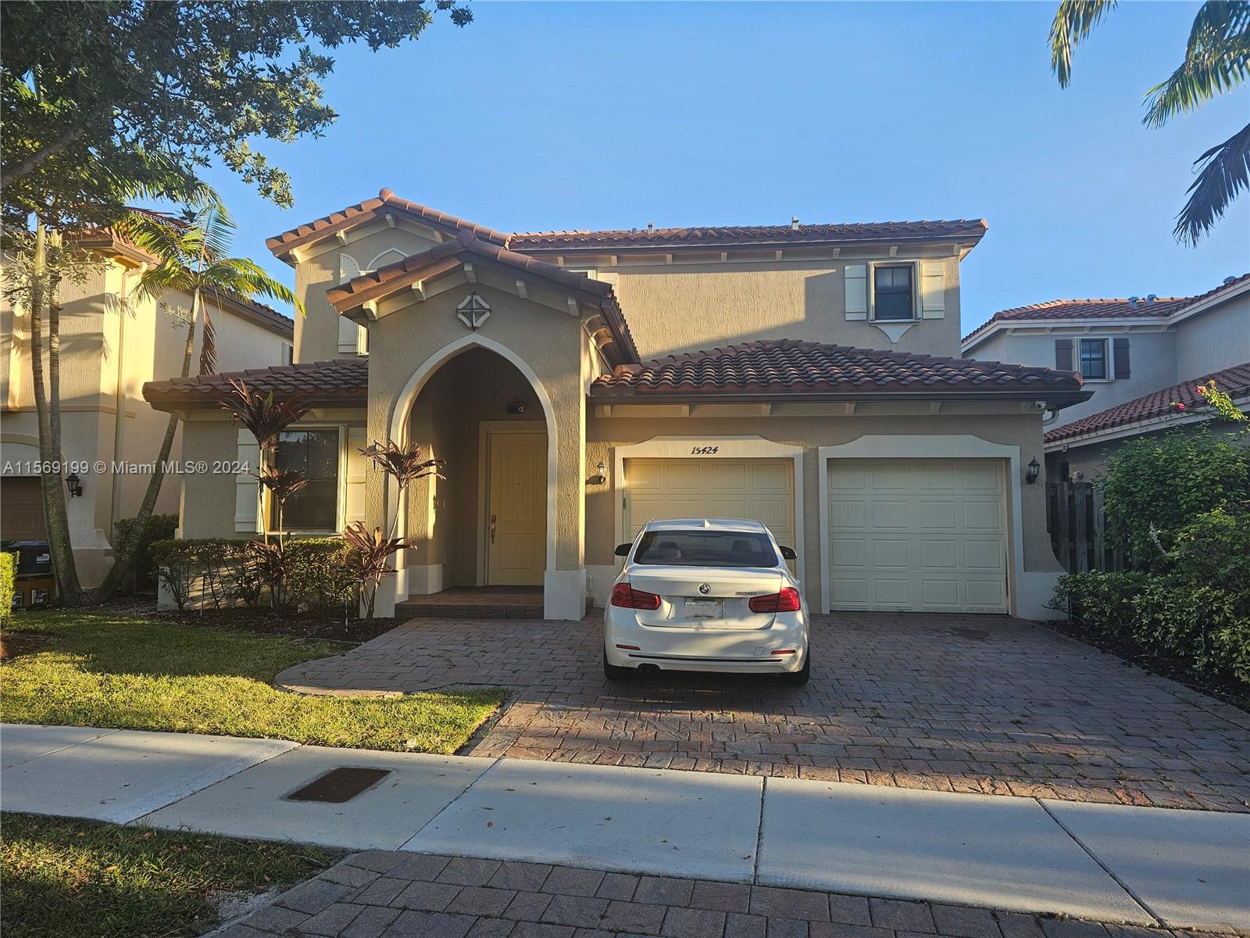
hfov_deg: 73.9
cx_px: 625
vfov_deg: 58.9
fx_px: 831
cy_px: 469
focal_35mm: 23
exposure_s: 1/138
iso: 10
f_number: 1.7
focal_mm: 6.3
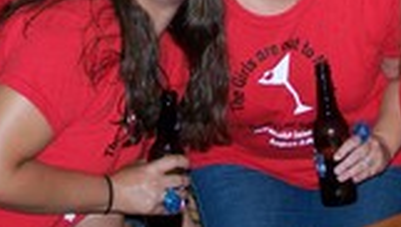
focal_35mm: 182
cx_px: 291
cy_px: -128
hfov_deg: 11.8
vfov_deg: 6.6
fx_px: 1937
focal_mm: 11.5
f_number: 3.2
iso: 160
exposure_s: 1/80
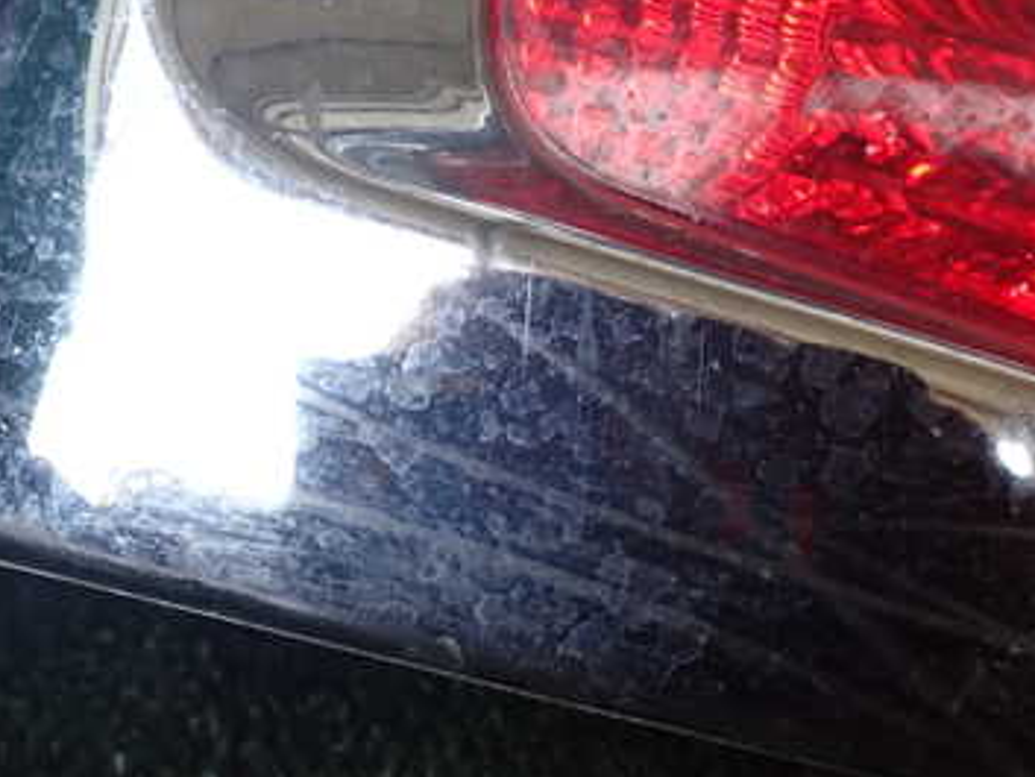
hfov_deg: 37.4
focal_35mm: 51
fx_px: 1525
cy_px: 323
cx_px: 566
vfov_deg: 28.5
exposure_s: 1/60
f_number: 3.2
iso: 100
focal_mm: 5.4
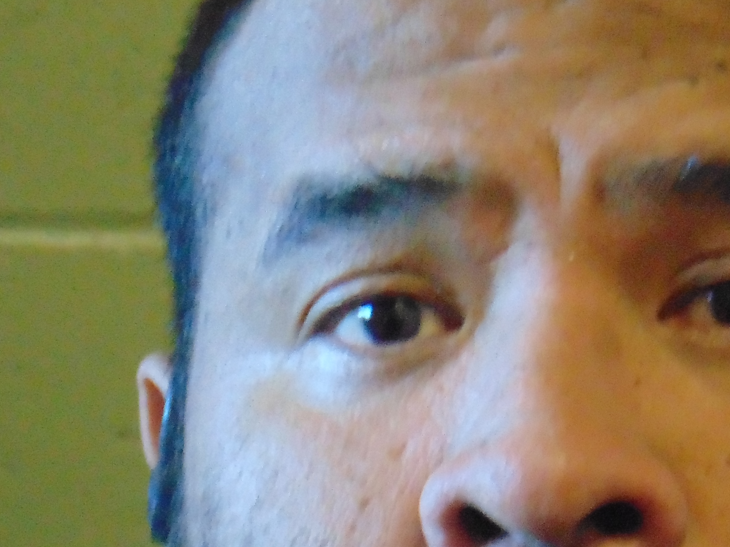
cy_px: 416
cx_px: 523
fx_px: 5462
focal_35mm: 259
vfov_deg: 5.7
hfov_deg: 7.6
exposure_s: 1/30
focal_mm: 19.4
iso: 800
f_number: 3.9
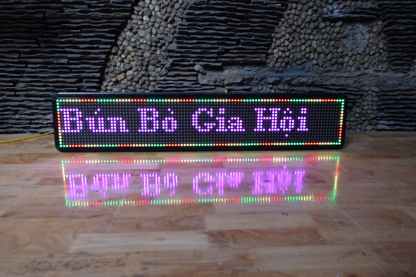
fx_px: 312
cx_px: 208
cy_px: 138
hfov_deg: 67.4
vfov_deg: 47.9
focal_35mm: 27
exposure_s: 1/125
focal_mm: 18
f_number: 5.6
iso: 400
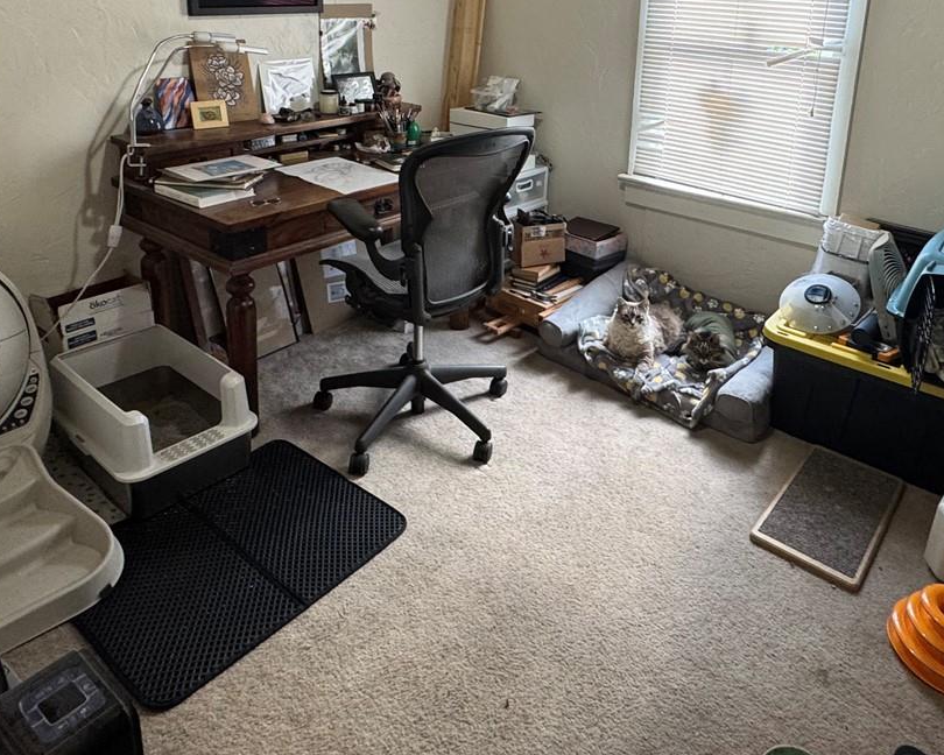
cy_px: 168
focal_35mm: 27
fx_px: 754
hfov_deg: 63.9
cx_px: 524
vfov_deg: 50.4
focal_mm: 2.22
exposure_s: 1/60
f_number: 2.2
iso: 200
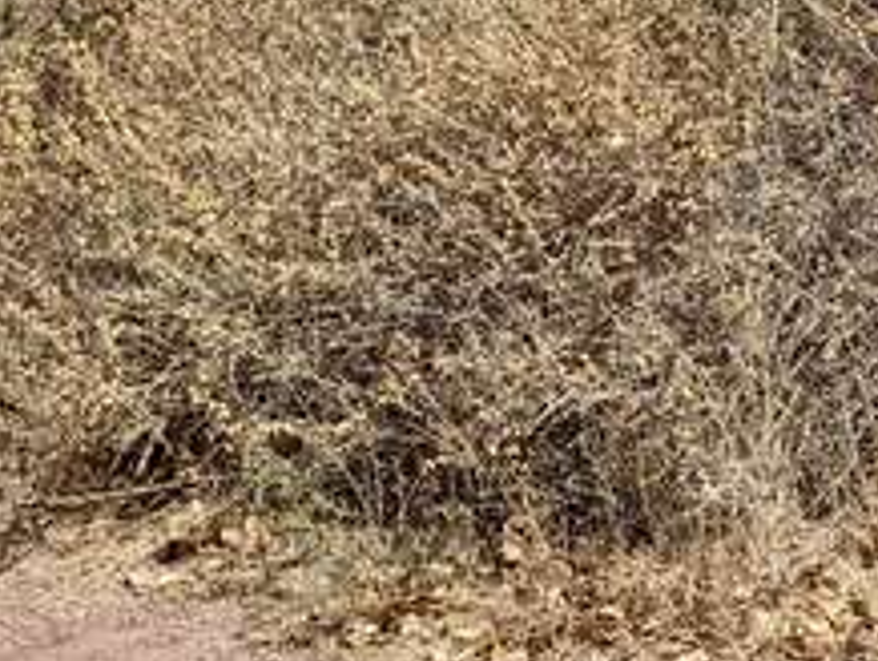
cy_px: -367
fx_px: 2514
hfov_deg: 18.2
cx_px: 1216
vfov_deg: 13.9
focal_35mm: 99
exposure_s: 1/3906
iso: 59
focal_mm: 4.38
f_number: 1.73
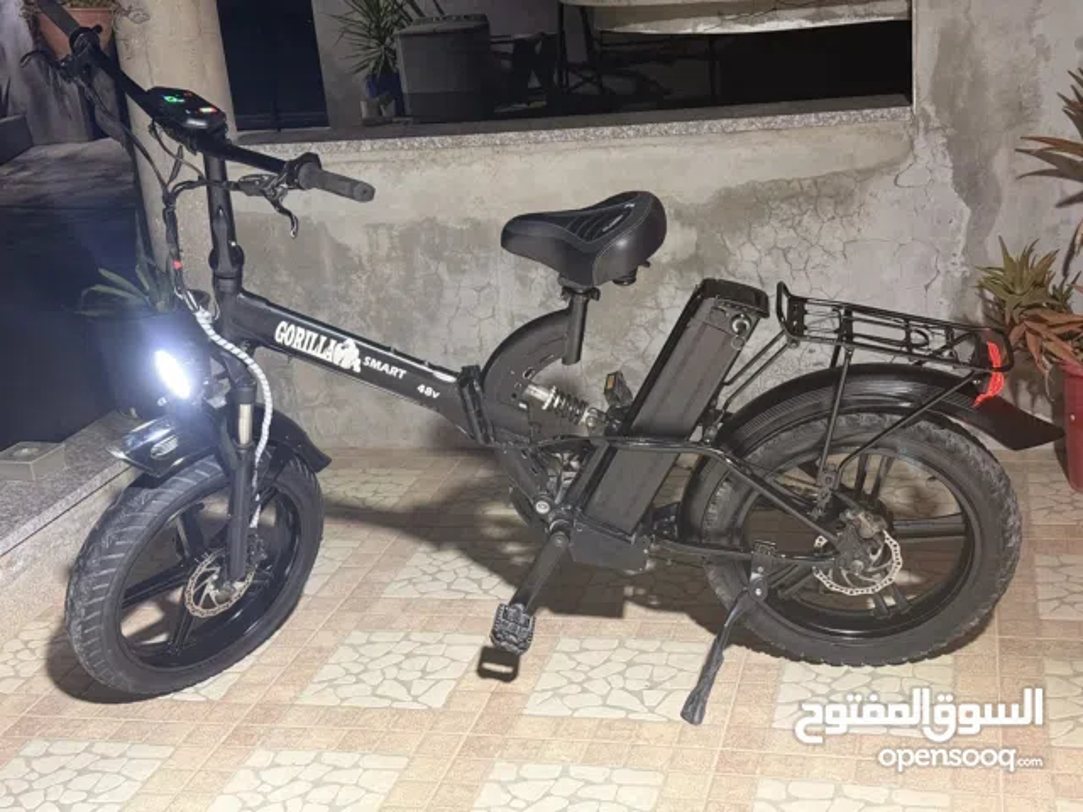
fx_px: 1502
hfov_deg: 39.7
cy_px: 406
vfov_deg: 30.3
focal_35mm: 48
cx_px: 542
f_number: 1.78
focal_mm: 6.76
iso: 400
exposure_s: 1/33
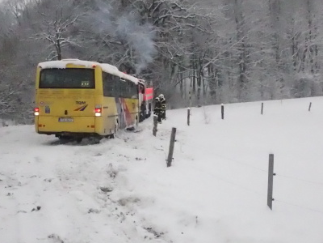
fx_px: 467
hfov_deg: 38.0
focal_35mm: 50
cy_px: 137
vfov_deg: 29.1
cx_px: 126
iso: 6400
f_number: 11
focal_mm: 7.34
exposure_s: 1/2000
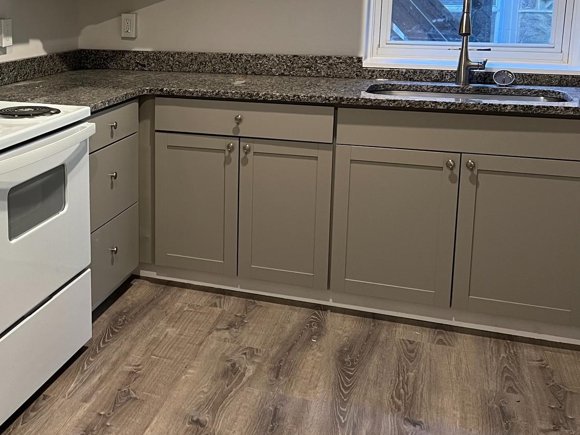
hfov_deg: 38.4
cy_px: 111
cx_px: 90
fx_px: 788
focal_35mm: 47
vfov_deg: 30.4
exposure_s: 1/60
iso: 200
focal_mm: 5.7
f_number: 1.5
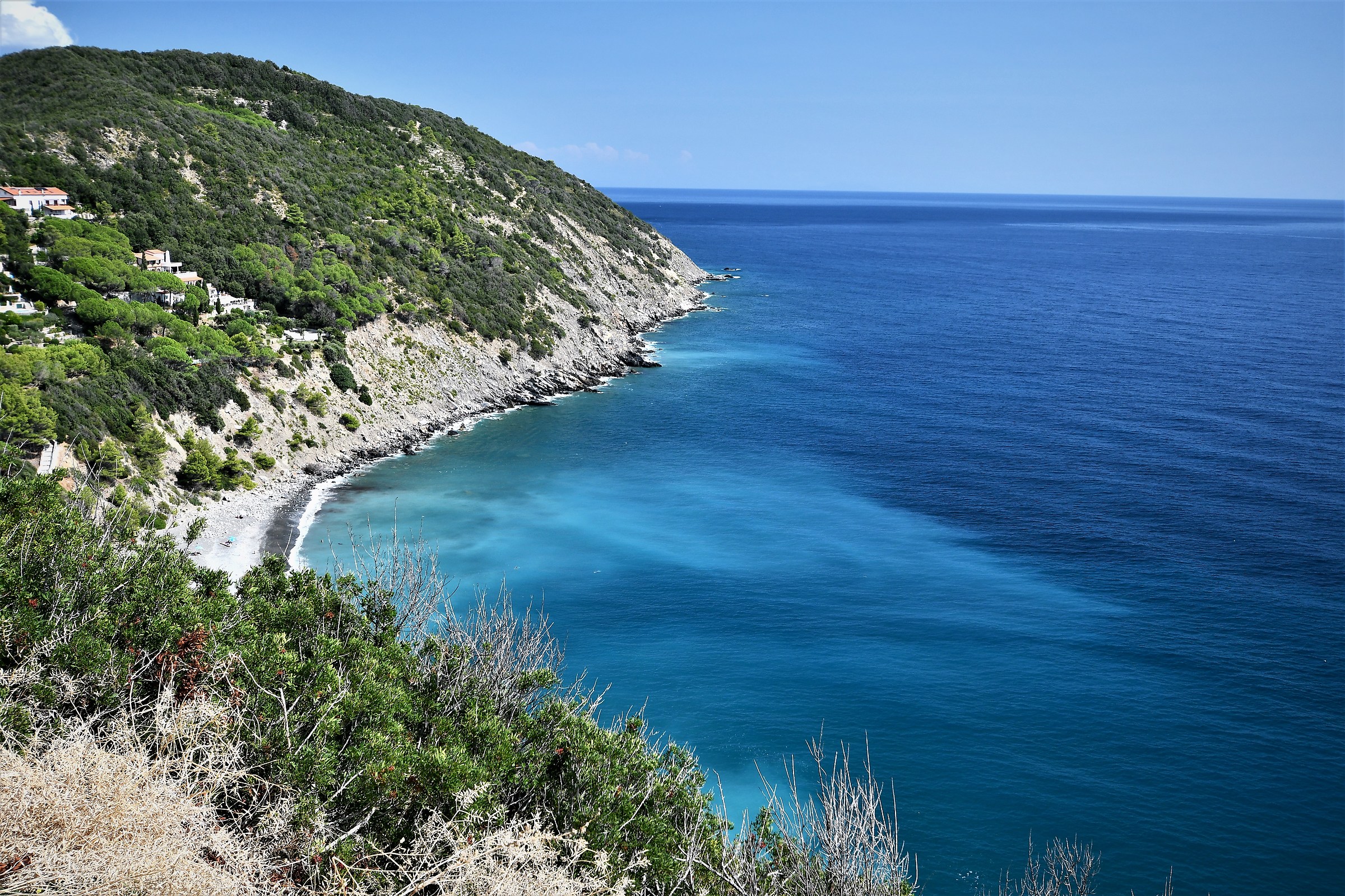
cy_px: 448
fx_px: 1345
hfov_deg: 53.1
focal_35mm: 36
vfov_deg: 36.9
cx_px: 672
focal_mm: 24
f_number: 6.3
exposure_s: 1/250
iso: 200
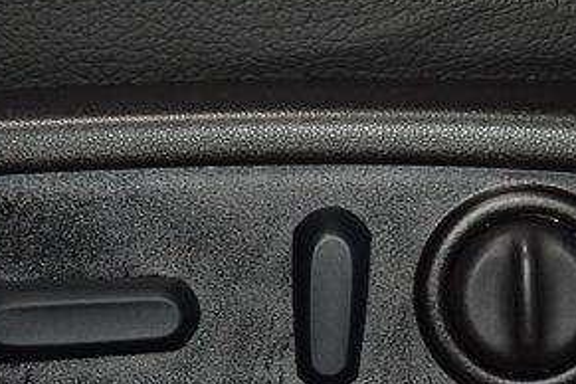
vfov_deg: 5.9
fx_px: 3696
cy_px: 270
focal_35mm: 231
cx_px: 323
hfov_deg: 8.9
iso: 1600
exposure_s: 1/125
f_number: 4.5
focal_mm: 70
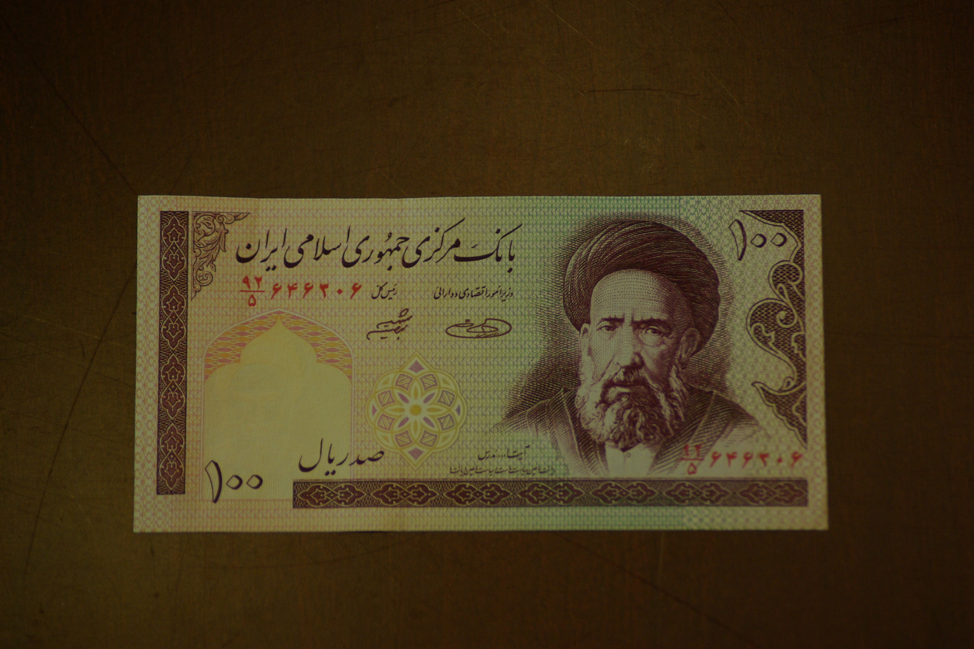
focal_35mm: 210
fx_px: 5681
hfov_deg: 9.8
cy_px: 324
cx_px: 487
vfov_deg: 6.5
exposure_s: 1/60
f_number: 4.5
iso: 400
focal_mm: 140
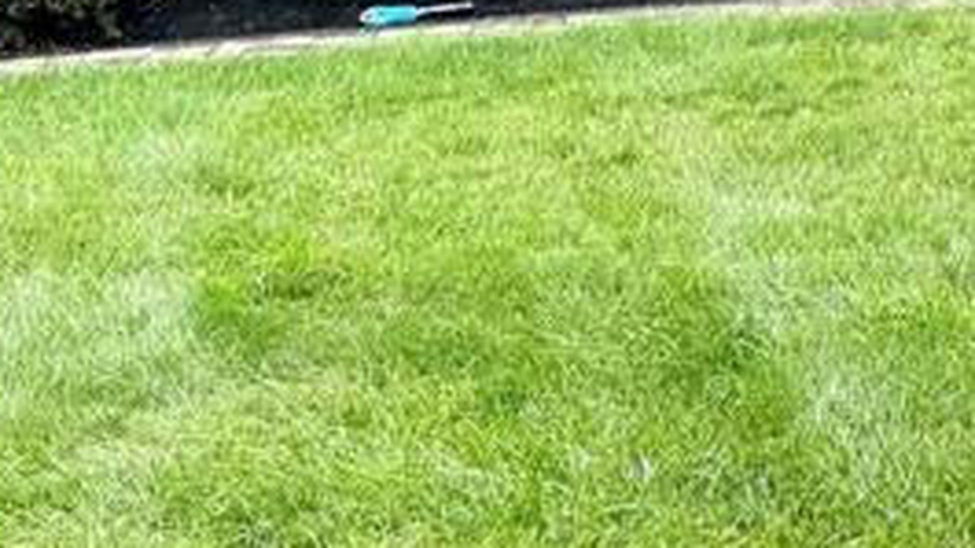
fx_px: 2611
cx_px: 1534
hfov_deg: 18.3
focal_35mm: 101
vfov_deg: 11.4
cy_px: -316
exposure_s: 1/1464
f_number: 1.78
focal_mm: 6.76
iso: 100
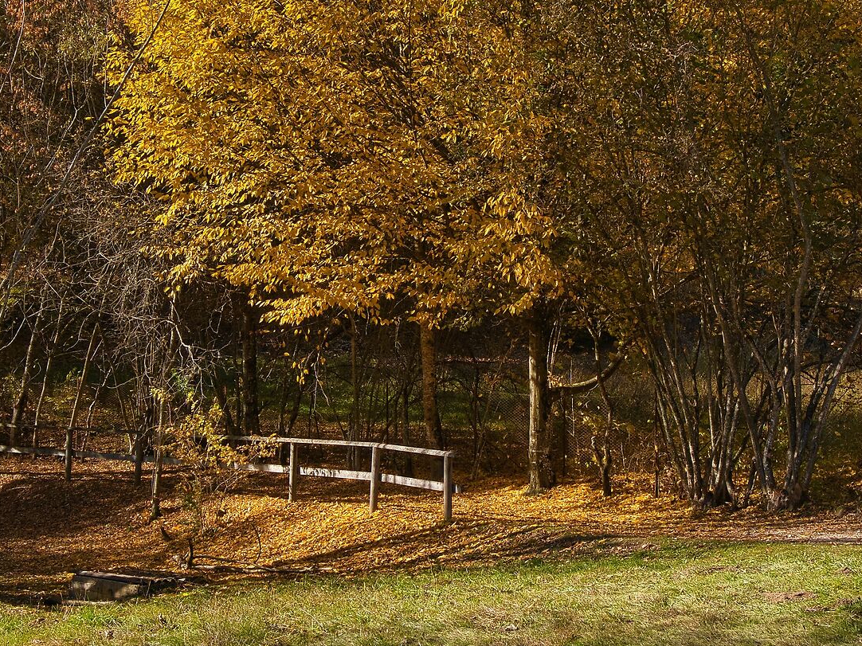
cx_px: 520
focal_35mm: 64
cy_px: 267
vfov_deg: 22.9
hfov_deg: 30.2
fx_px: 1593
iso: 100
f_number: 9
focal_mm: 20
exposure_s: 1/160
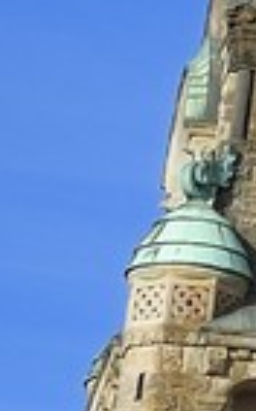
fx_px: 5677
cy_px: 70
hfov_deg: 2.4
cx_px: 1763
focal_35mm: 508
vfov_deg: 4.1
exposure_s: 1/200
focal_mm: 44
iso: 200
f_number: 11
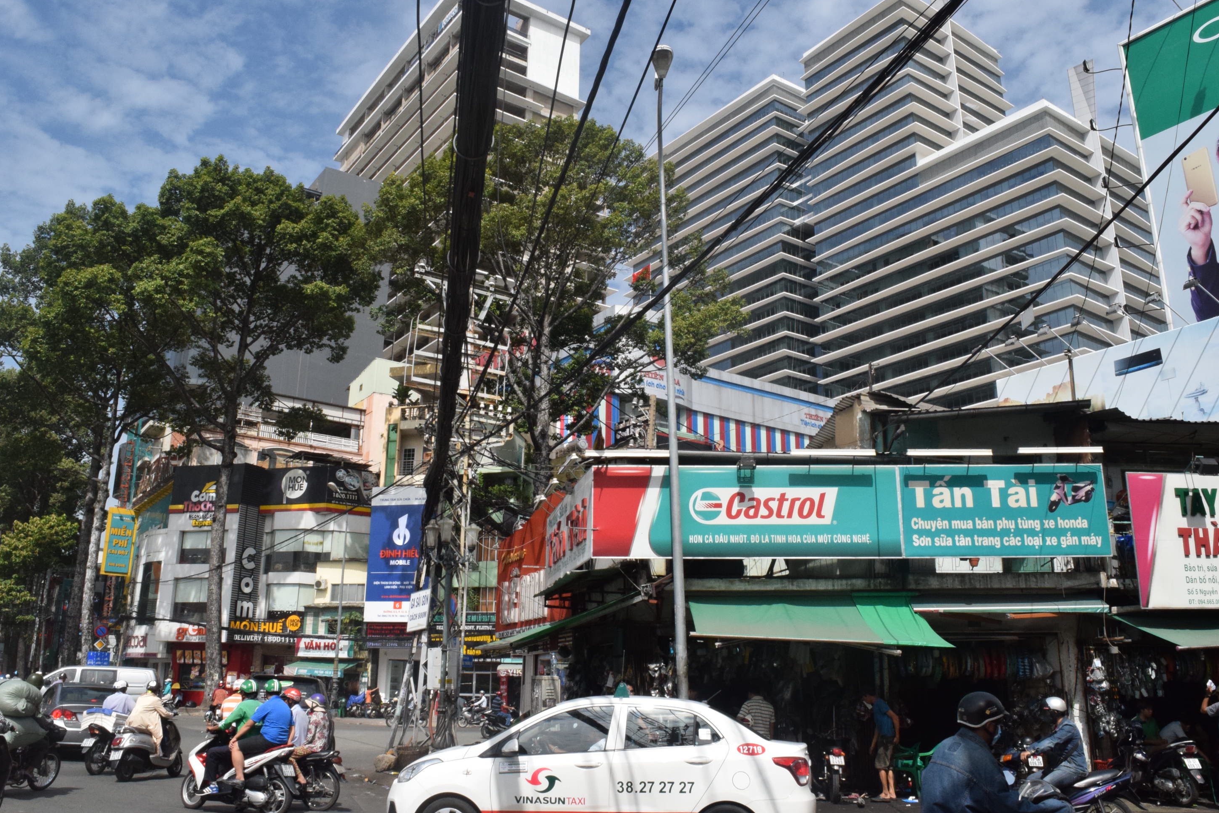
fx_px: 948
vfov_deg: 46.4
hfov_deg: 65.5
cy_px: 404
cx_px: 597
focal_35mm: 28
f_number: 18
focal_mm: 18
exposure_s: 1/1250
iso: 1600
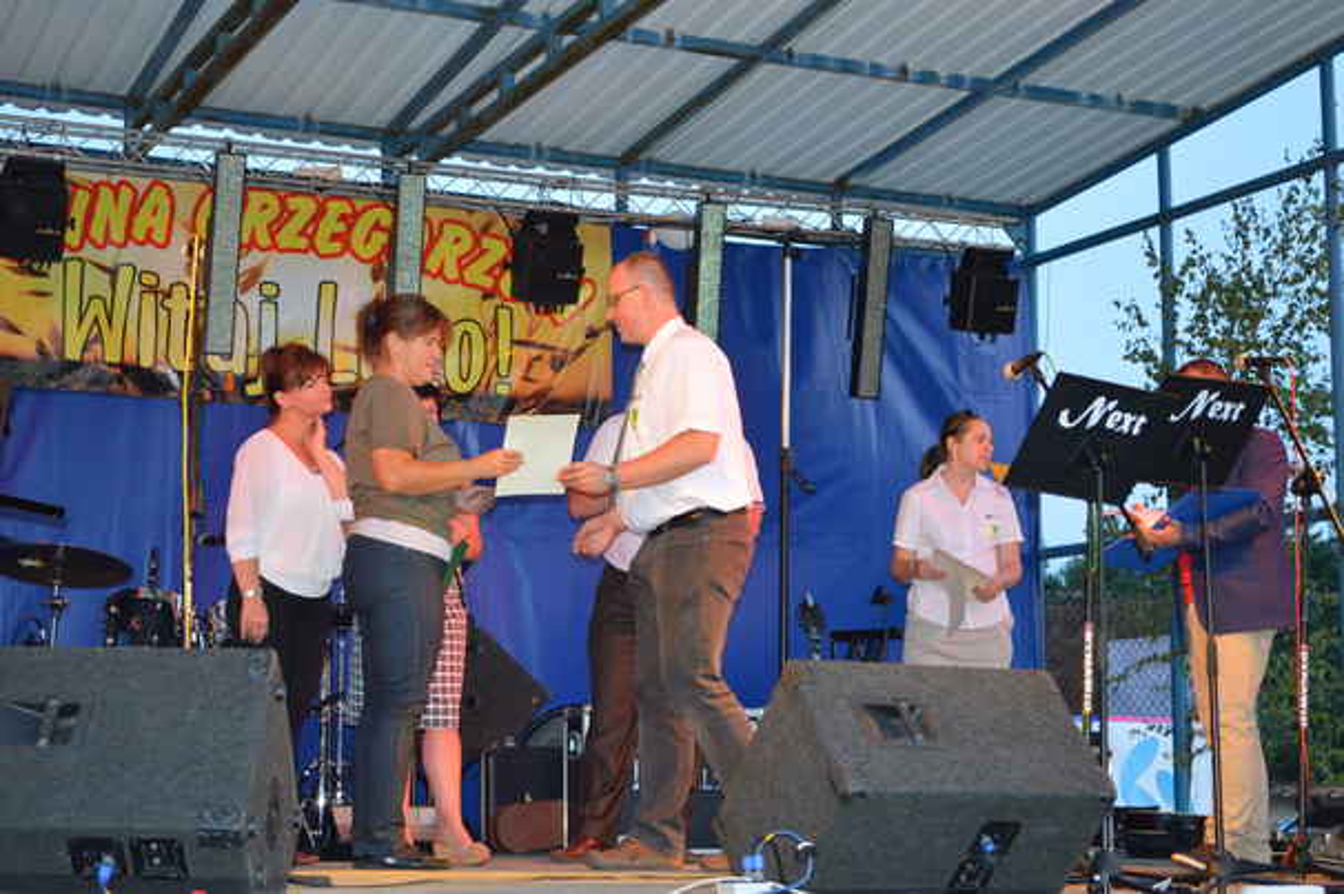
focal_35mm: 60
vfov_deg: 22.6
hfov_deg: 33.4
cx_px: 672
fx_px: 2238
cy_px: 447
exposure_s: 1/60
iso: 900
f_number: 5.3
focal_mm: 40
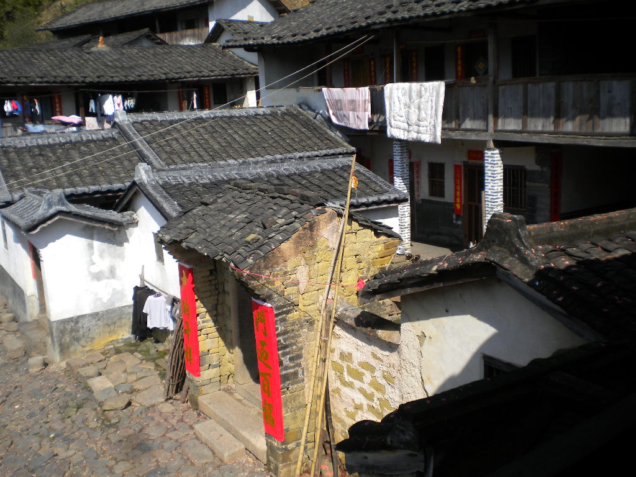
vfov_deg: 40.7
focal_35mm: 35
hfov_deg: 52.6
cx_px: 318
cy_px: 238
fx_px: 643
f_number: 4.6
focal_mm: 6.3
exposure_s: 1/624
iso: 80
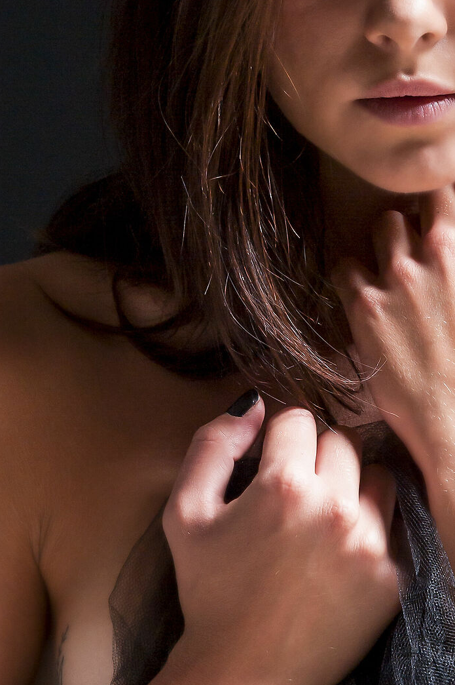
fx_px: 6760
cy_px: 326
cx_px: 368
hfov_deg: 3.9
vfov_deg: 5.8
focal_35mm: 356
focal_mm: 155
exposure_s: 1/250
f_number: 10
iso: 200
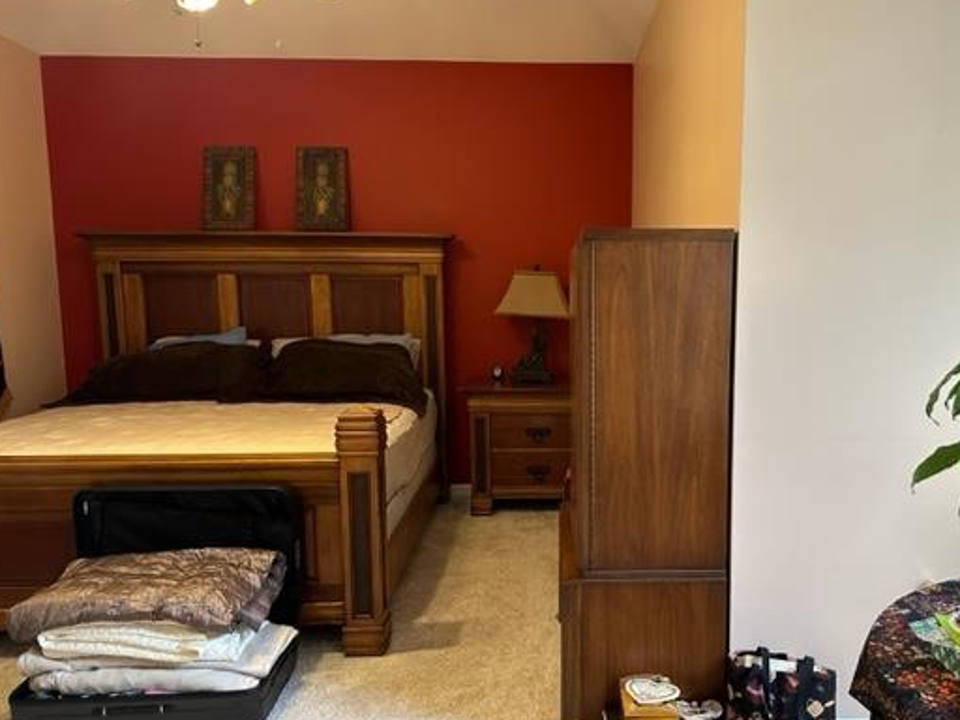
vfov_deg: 46.7
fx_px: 832
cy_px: 399
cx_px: 587
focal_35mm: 30
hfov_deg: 59.4
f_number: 1.78
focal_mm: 6.86
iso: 250
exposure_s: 1/60
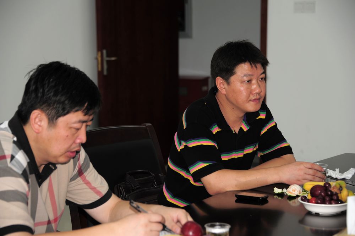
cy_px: 118
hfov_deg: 18.3
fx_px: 1104
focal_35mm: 112
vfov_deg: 12.2
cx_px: 178
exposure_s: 1/80
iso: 200
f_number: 5.3
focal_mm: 112
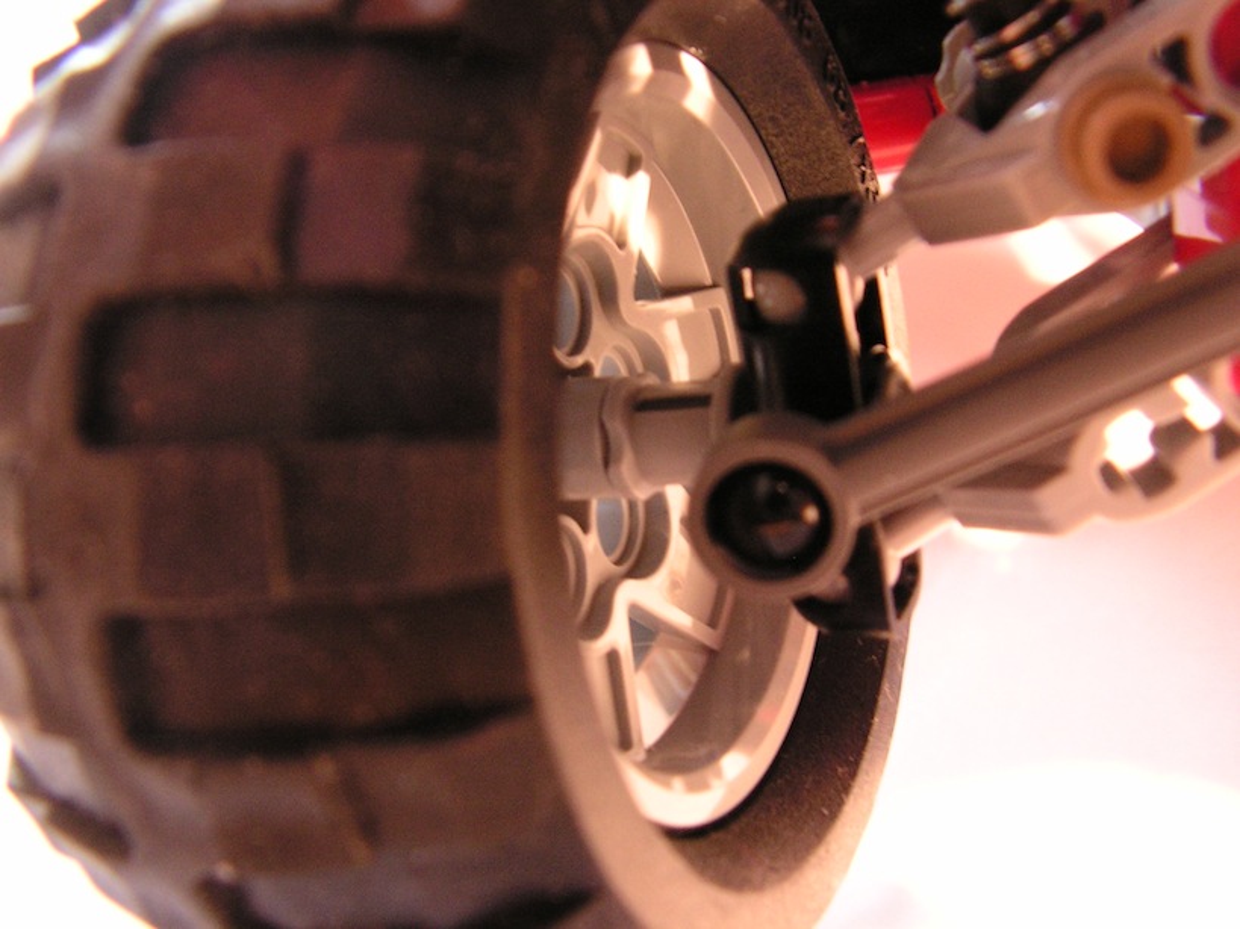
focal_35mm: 36
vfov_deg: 39.6
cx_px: 620
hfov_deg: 51.4
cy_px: 464
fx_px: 1289
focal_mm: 6
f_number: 3.2
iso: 200
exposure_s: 1/2.5
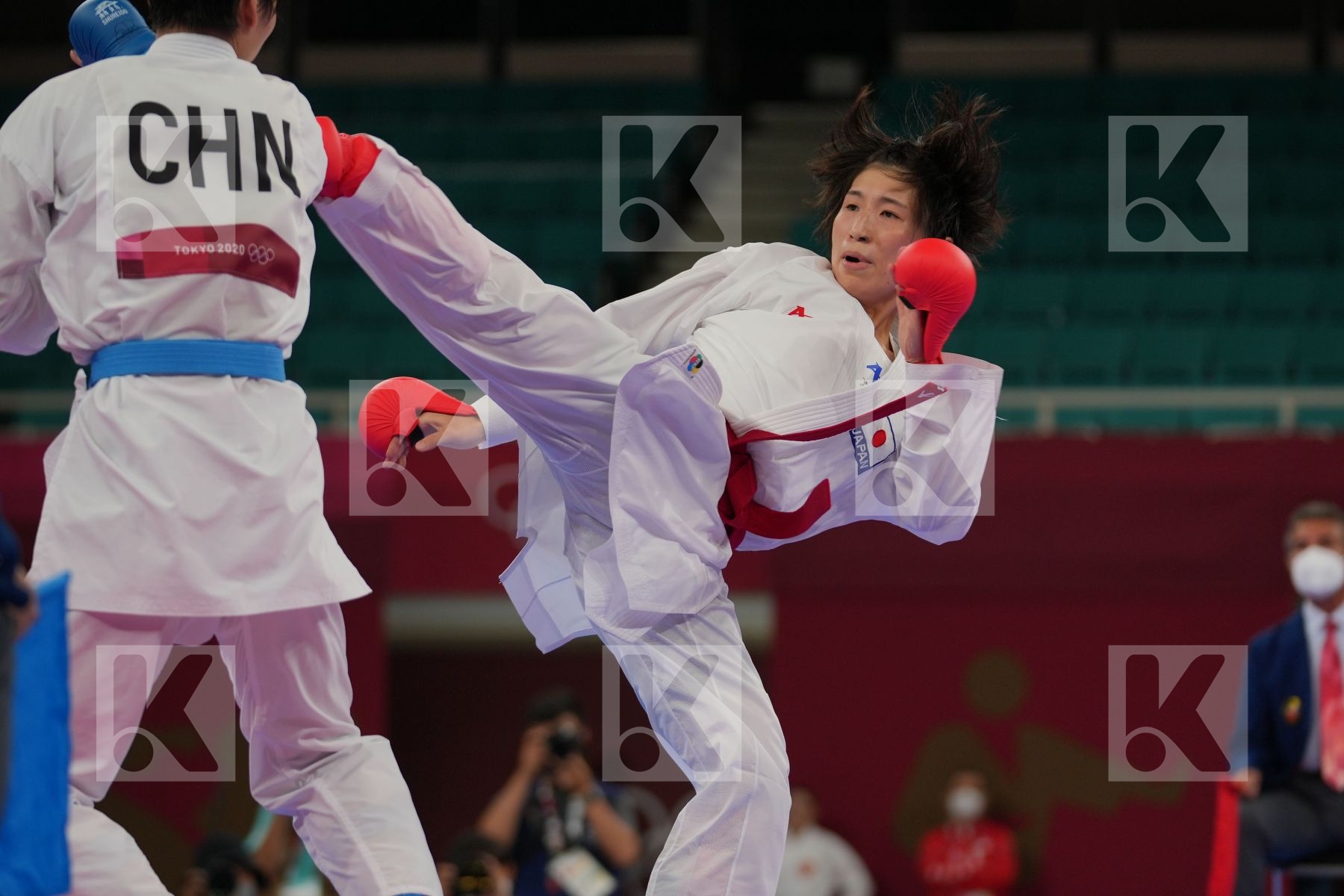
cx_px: 672
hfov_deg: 10.7
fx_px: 7167
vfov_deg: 7.2
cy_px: 448
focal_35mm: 192
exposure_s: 1/1000
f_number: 2.8
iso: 400
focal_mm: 128
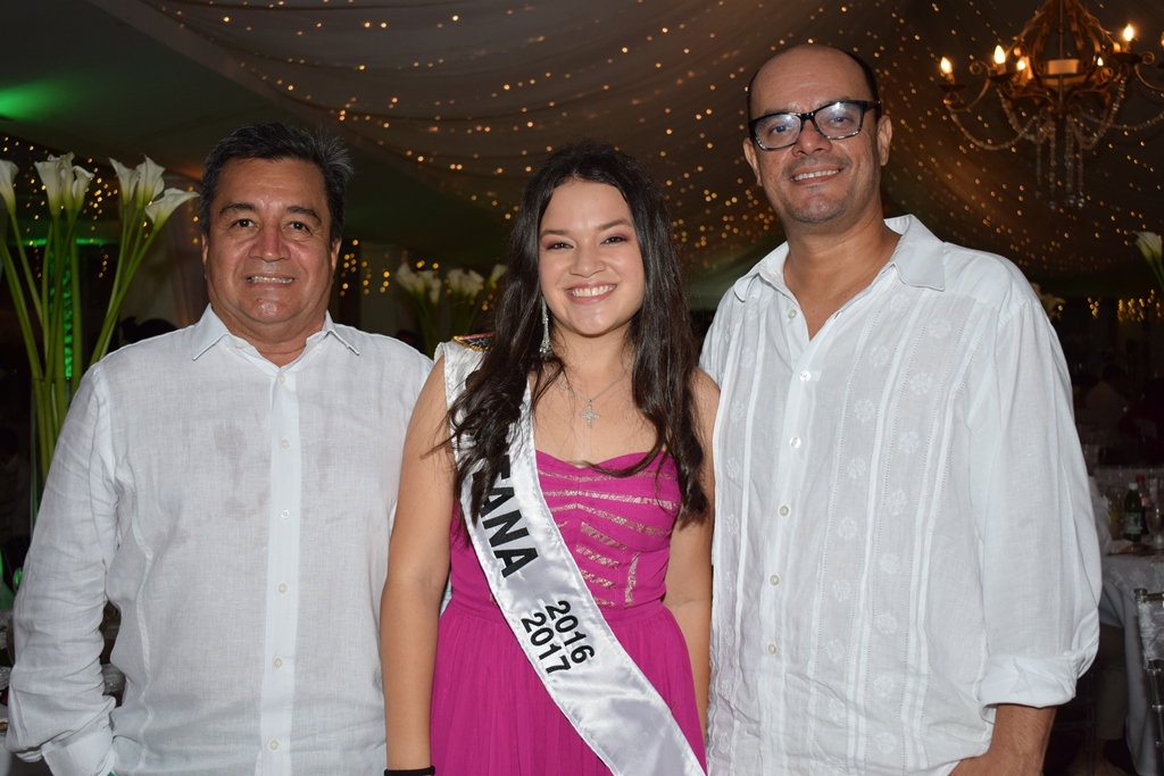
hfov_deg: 43.6
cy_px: 388
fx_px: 1455
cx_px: 582
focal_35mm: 45
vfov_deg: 29.9
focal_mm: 30
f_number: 4.2
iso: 400
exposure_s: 1/160
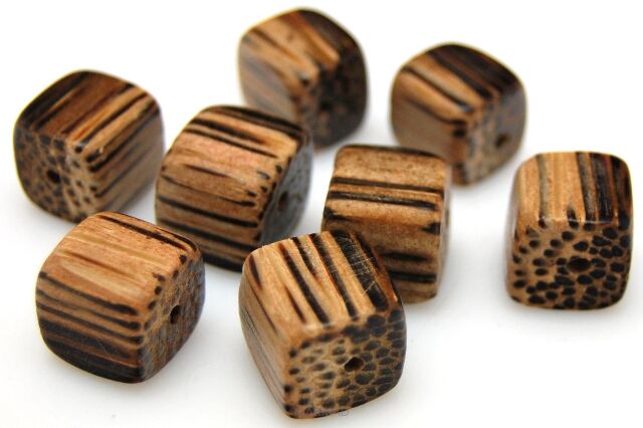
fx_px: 857
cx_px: 322
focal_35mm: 48
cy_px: 214
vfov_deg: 28.0
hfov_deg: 41.1
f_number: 4.5
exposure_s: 1/60
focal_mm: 32
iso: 200
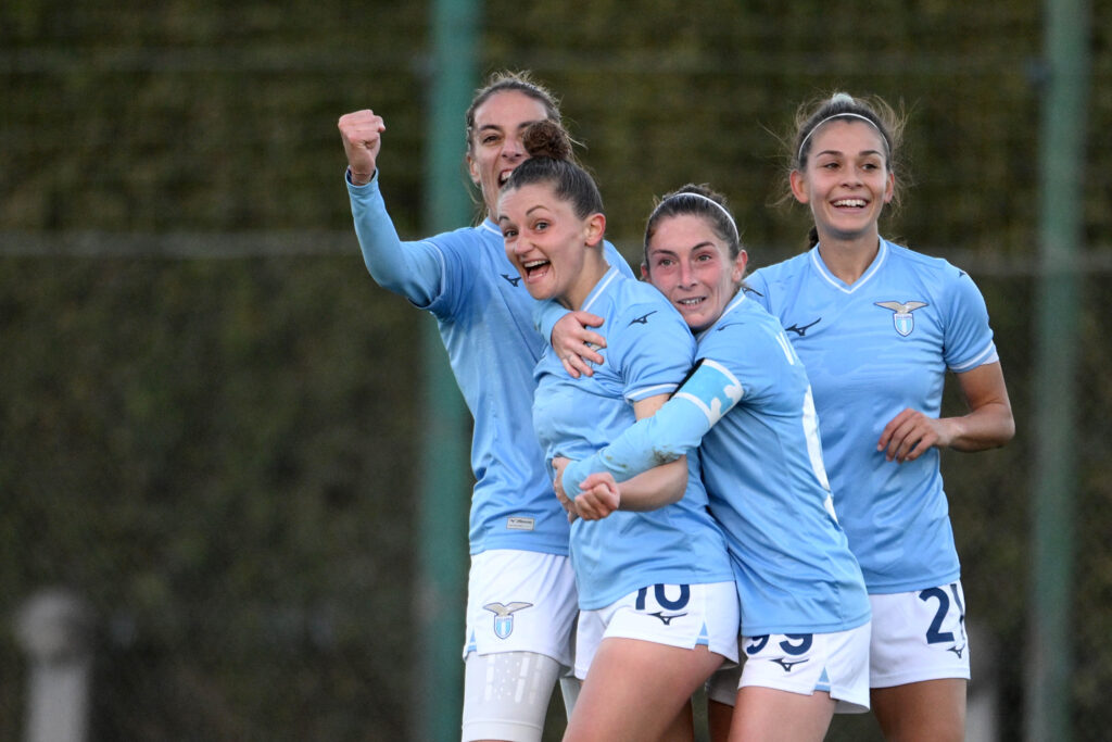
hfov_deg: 3.4
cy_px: 371
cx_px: 556
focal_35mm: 600
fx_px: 18535
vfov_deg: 2.3
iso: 2500
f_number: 4
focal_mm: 400
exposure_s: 1/1000
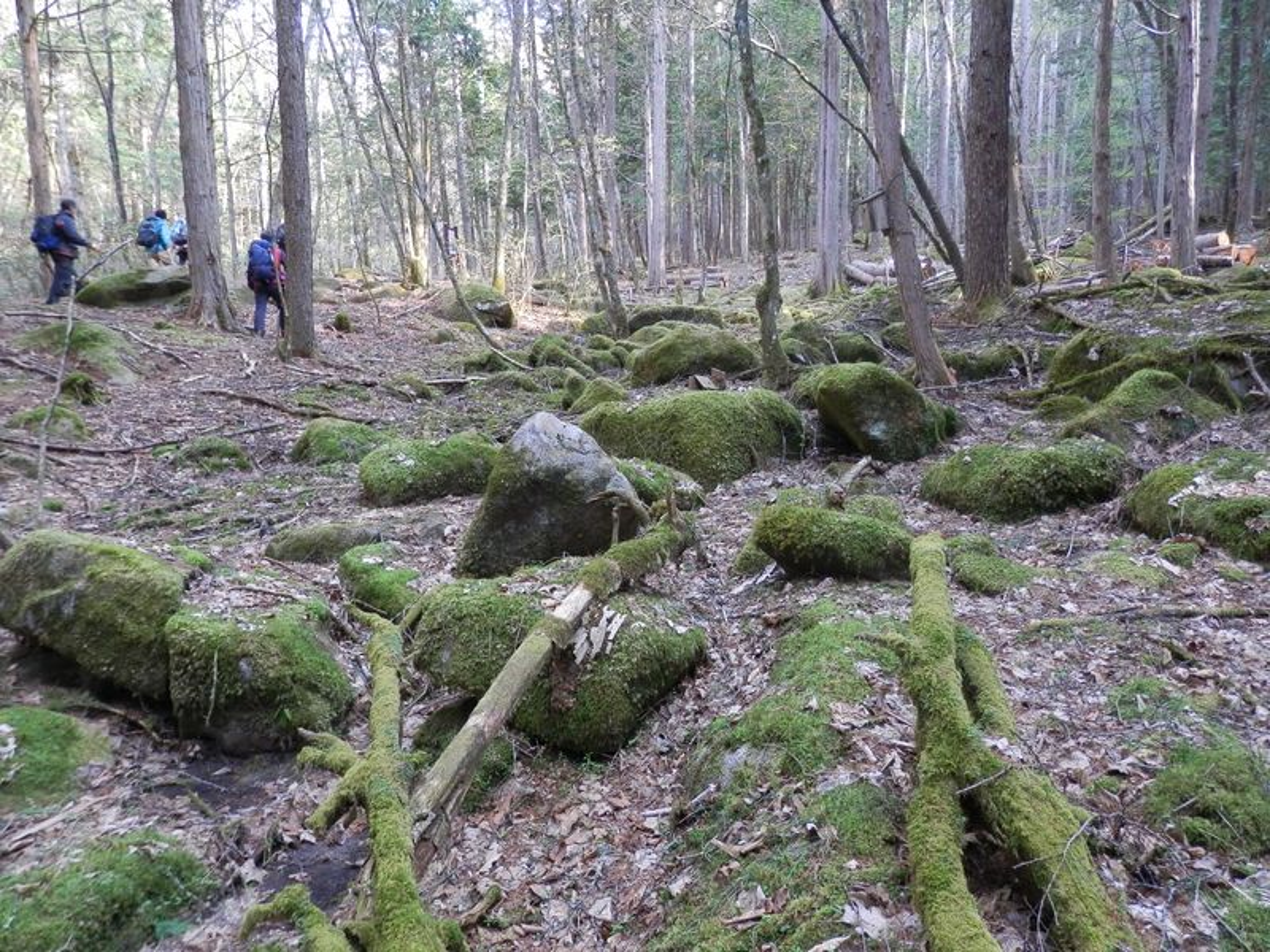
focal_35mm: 25
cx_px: 635
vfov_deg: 54.9
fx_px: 917
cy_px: 476
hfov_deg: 69.4
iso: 160
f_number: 3
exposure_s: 1/30
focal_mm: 4.5
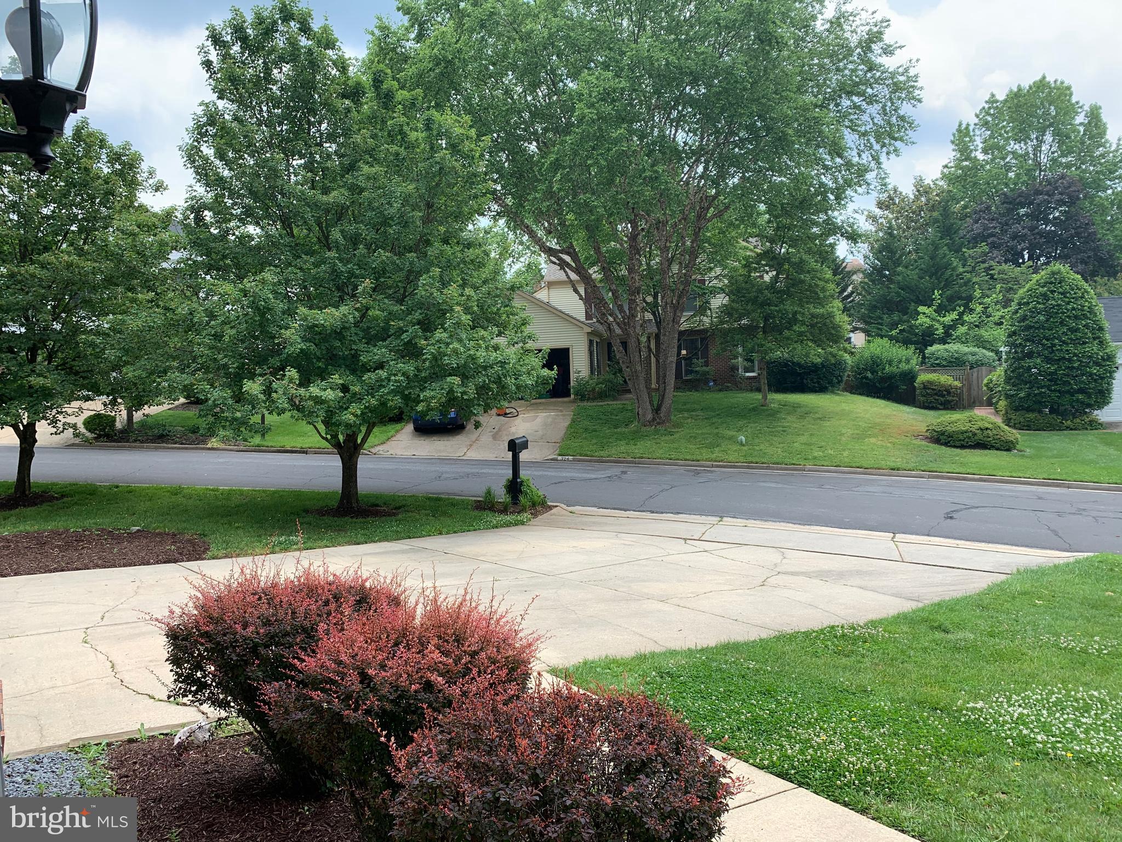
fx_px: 843
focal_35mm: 26
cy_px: 421
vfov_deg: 53.1
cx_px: 561
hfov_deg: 67.3
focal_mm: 4.25
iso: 25
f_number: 1.8
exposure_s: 1/754
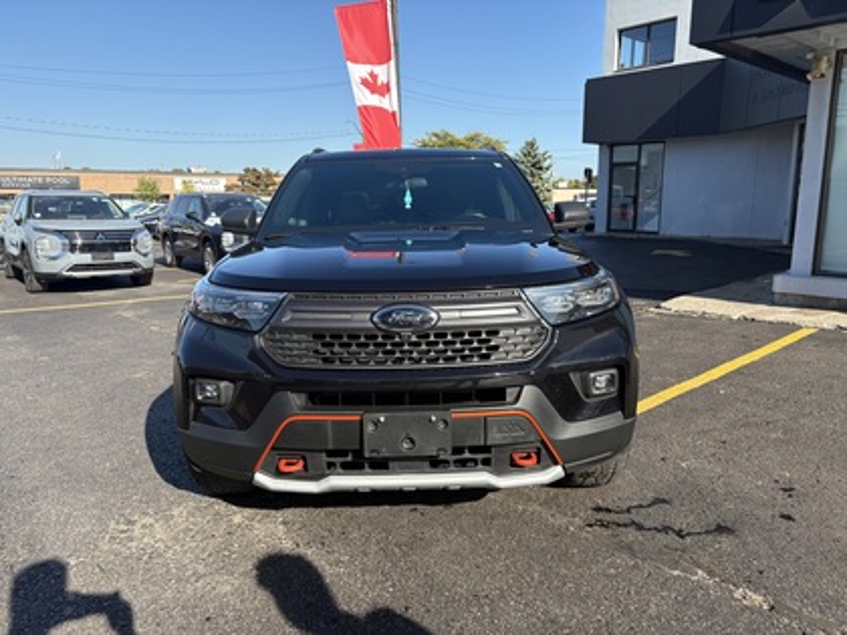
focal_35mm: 26
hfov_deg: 67.3
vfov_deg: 53.1
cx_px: 424
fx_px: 636
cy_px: 318
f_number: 1.6
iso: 50
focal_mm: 5.96
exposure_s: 1/1953
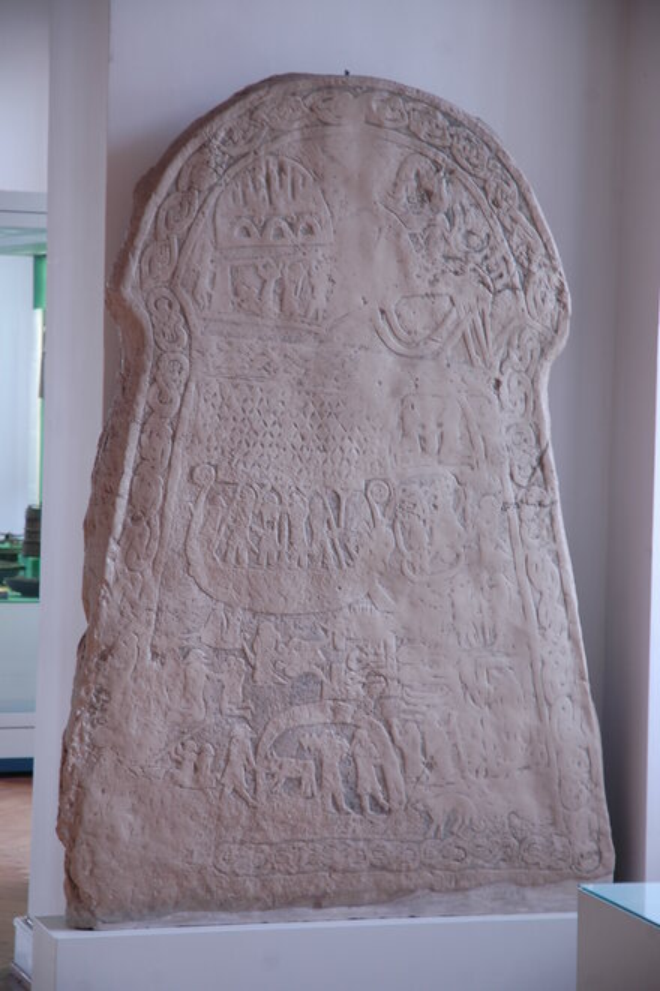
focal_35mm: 98
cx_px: 330
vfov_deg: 20.9
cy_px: 496
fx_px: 2684
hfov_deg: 14.0
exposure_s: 1/5
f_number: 4.5
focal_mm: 65
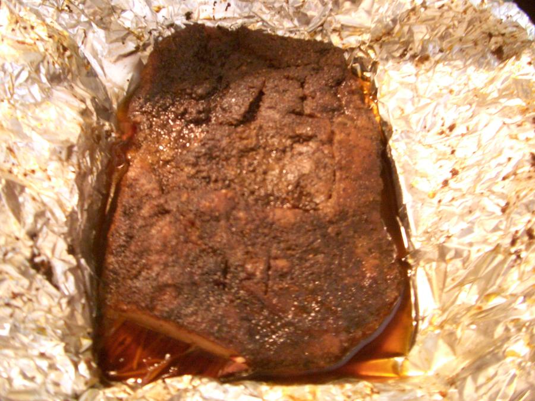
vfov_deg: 40.7
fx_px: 541
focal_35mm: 35
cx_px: 268
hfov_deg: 52.6
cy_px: 200
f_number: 2.6
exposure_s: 1/25
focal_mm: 5.8
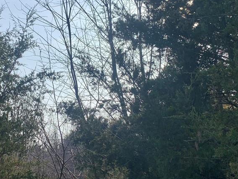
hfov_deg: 39.8
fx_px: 323
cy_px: 82
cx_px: 74
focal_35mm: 47
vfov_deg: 30.9
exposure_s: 1/4098
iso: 25
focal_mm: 4.25
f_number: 1.8
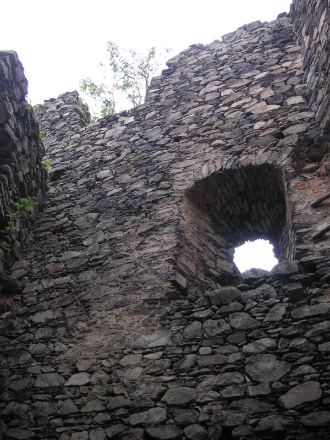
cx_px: 165
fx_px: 470
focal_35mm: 37
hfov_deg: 38.7
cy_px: 220
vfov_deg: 50.1
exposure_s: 1/90
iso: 50
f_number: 2.8
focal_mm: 6.1
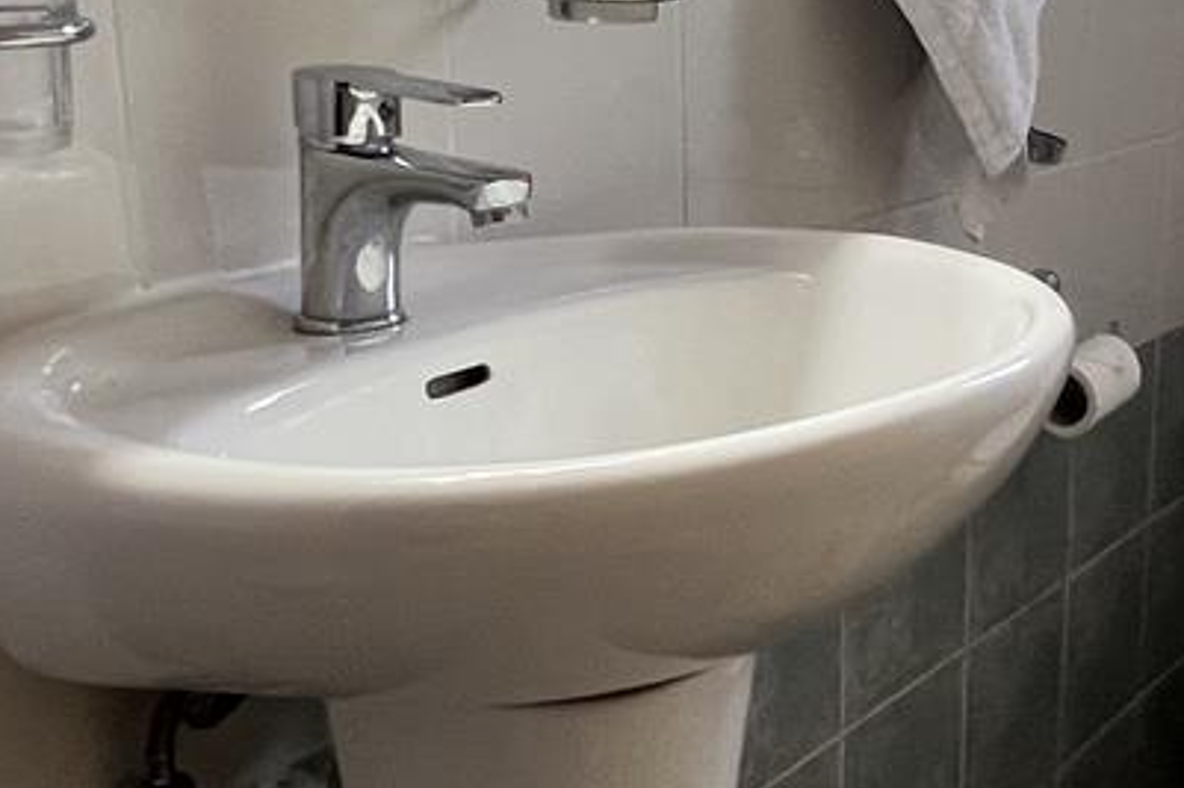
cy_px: 434
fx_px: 1775
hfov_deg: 35.9
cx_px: 915
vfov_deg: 25.0
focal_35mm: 54
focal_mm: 1.57
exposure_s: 1/50
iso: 200
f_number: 1.8
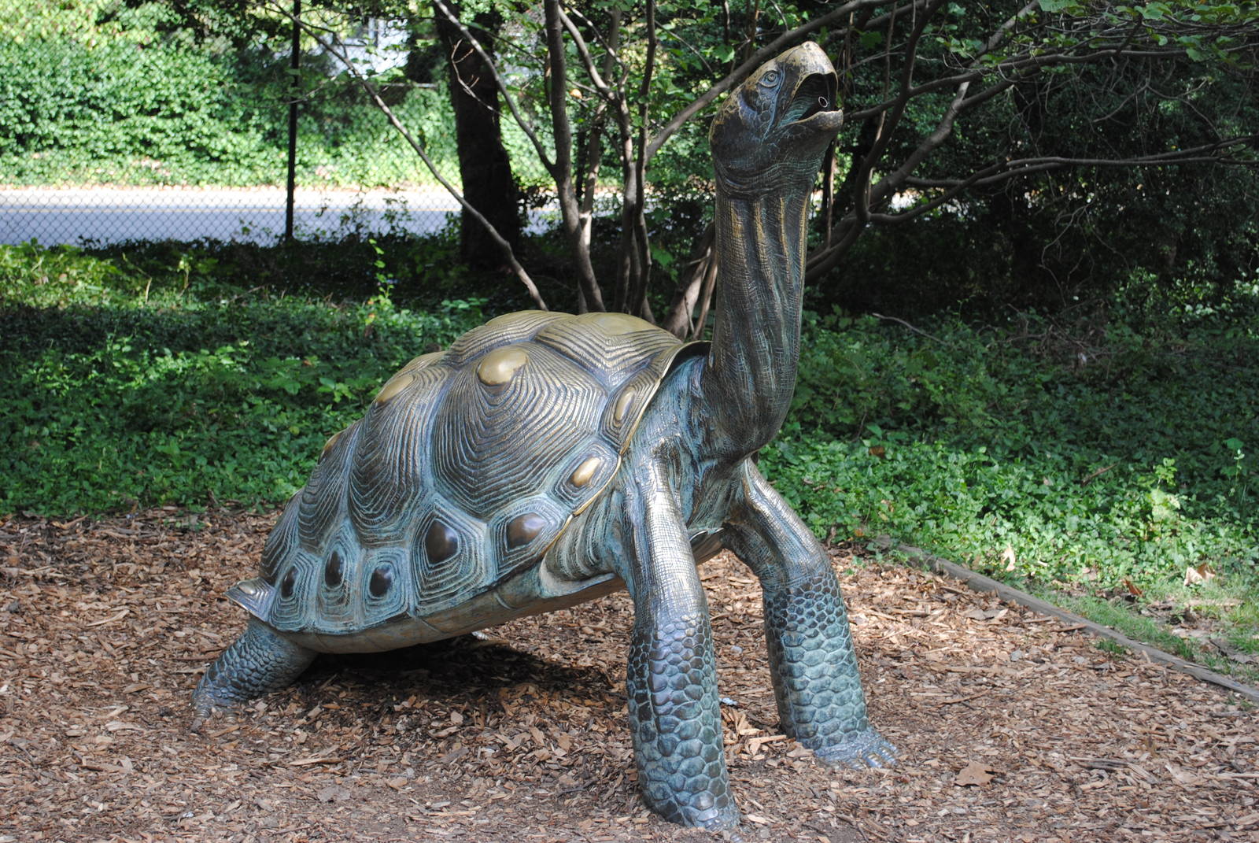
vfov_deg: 23.8
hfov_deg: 35.0
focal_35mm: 57
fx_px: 1996
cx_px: 630
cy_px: 422
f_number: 5
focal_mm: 38
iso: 200
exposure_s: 1/100
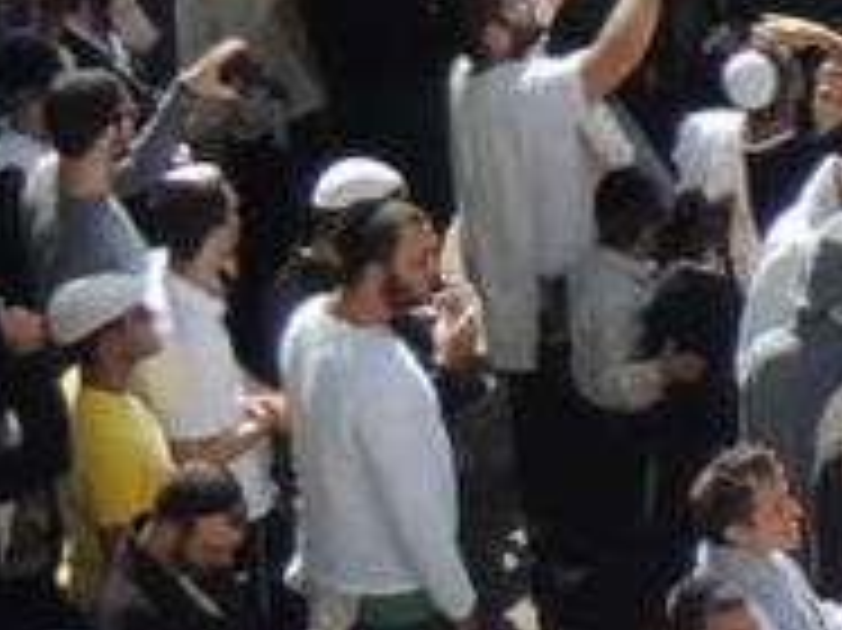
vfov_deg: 4.2
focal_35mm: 352
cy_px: -459
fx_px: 8557
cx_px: 2994
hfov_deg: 5.2
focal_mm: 8.3
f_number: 3.5
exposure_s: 1/640
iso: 100
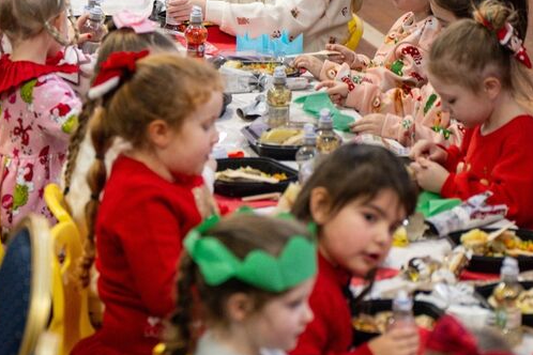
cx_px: 64
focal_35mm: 265
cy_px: -51
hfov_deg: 7.8
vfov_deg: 5.2
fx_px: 3923
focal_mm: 110
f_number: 3.2
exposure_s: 1/125
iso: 1600
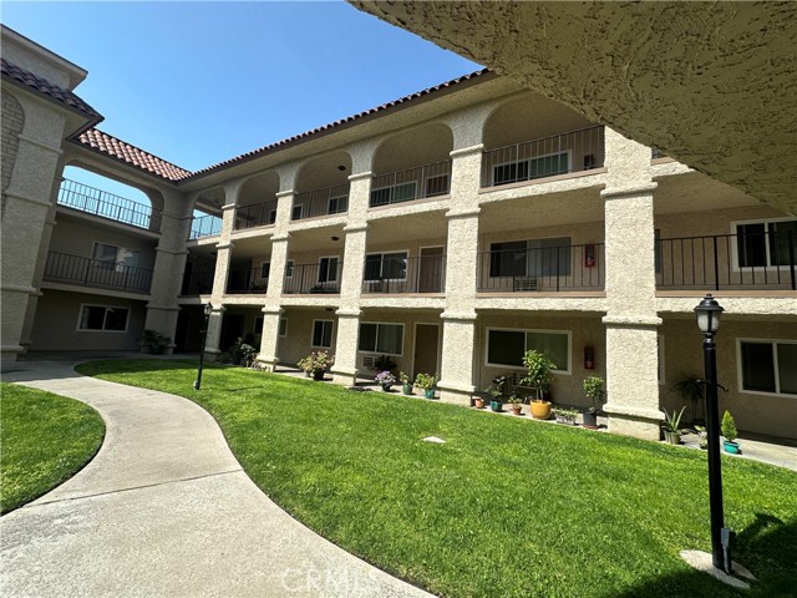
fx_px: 322
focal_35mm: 14
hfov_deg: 102.1
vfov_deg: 85.7
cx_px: 398
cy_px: 299
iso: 40
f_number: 2.2
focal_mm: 2.22
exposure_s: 1/1618
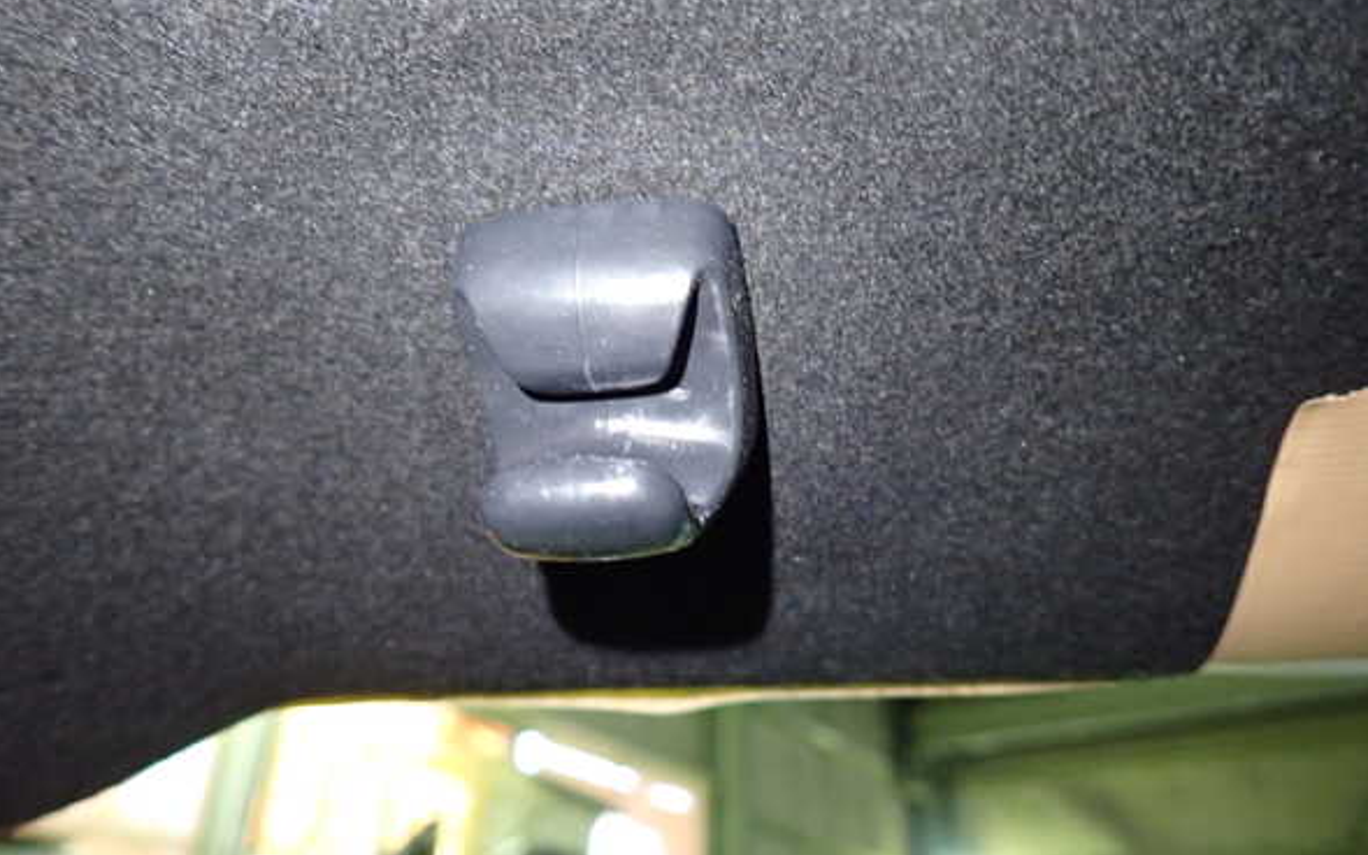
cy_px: 411
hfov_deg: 68.4
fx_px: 1007
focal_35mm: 27
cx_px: 678
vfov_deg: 46.0
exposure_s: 1/30
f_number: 2
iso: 500
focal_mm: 4.5
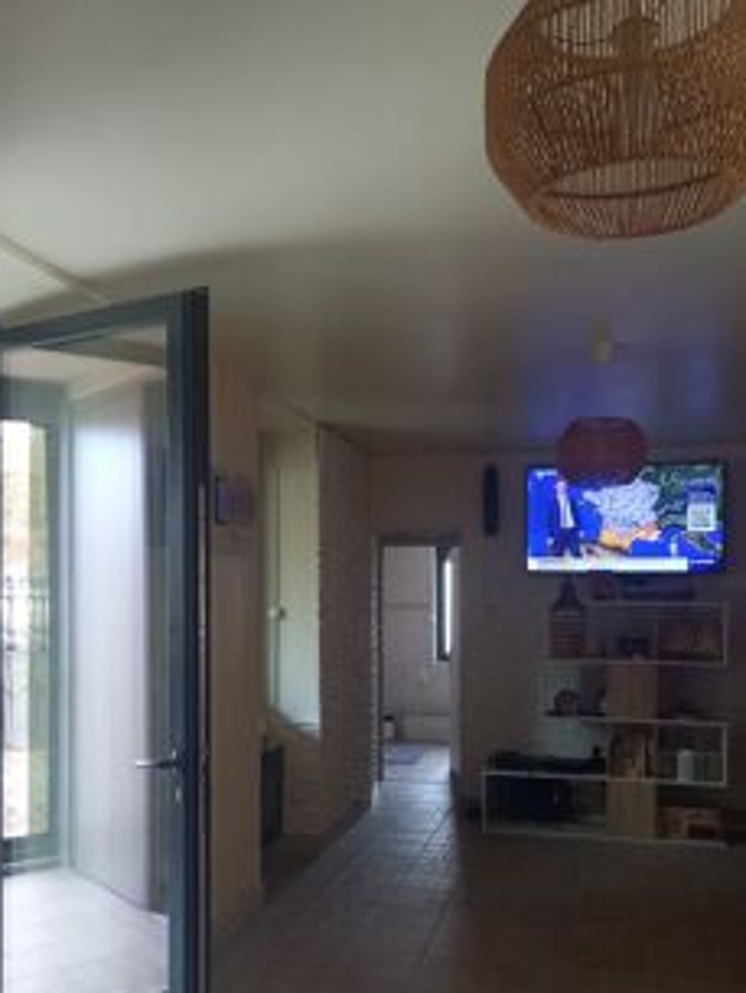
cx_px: 371
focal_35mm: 35
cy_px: 591
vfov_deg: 52.3
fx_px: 1005
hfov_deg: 40.7
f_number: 1.8
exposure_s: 1/33
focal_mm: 4.65
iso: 320
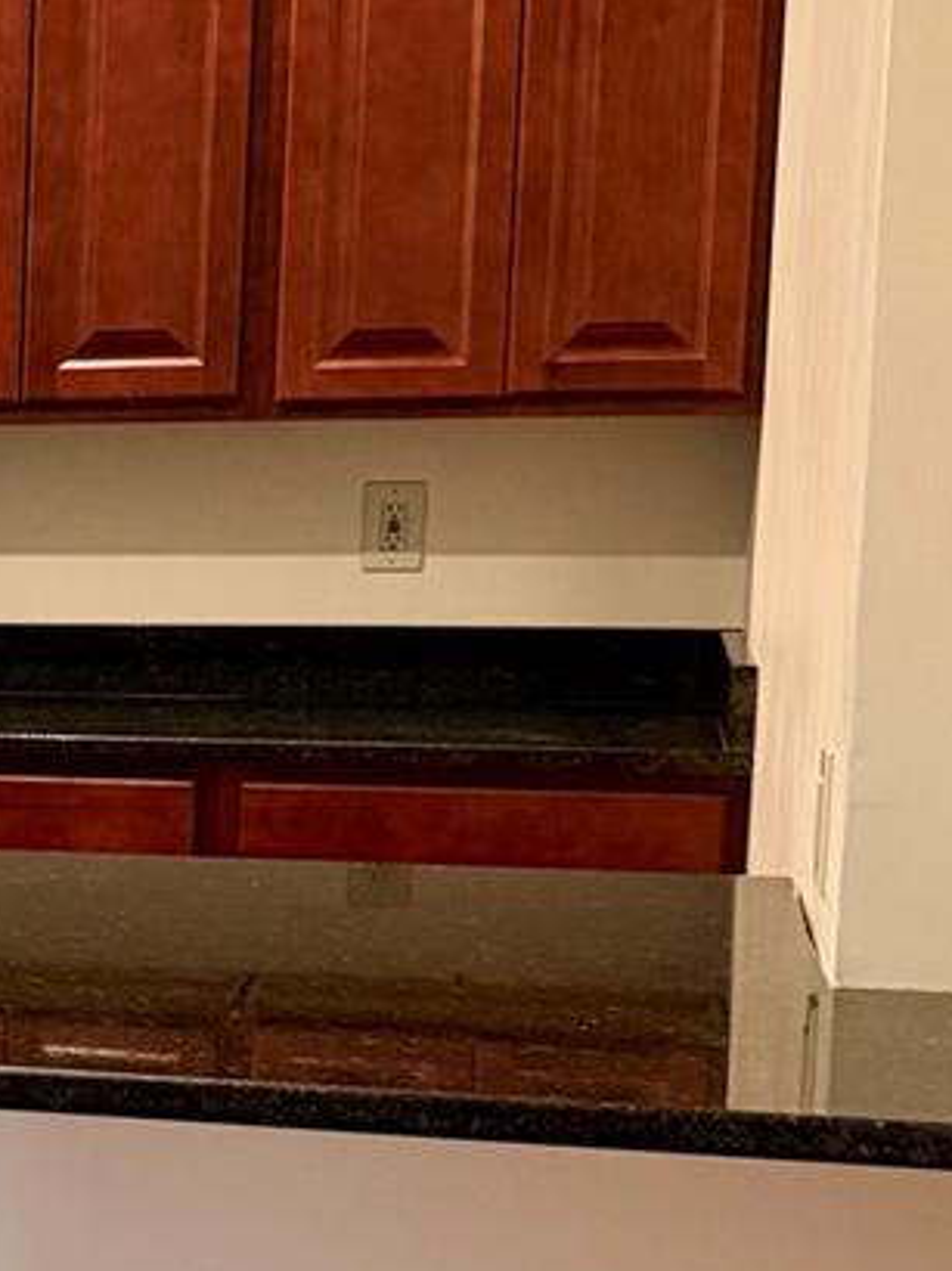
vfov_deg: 21.6
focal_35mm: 90
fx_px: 3304
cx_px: -719
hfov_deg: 14.6
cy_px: 911
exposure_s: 1/60
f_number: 1.78
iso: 400
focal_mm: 6.76
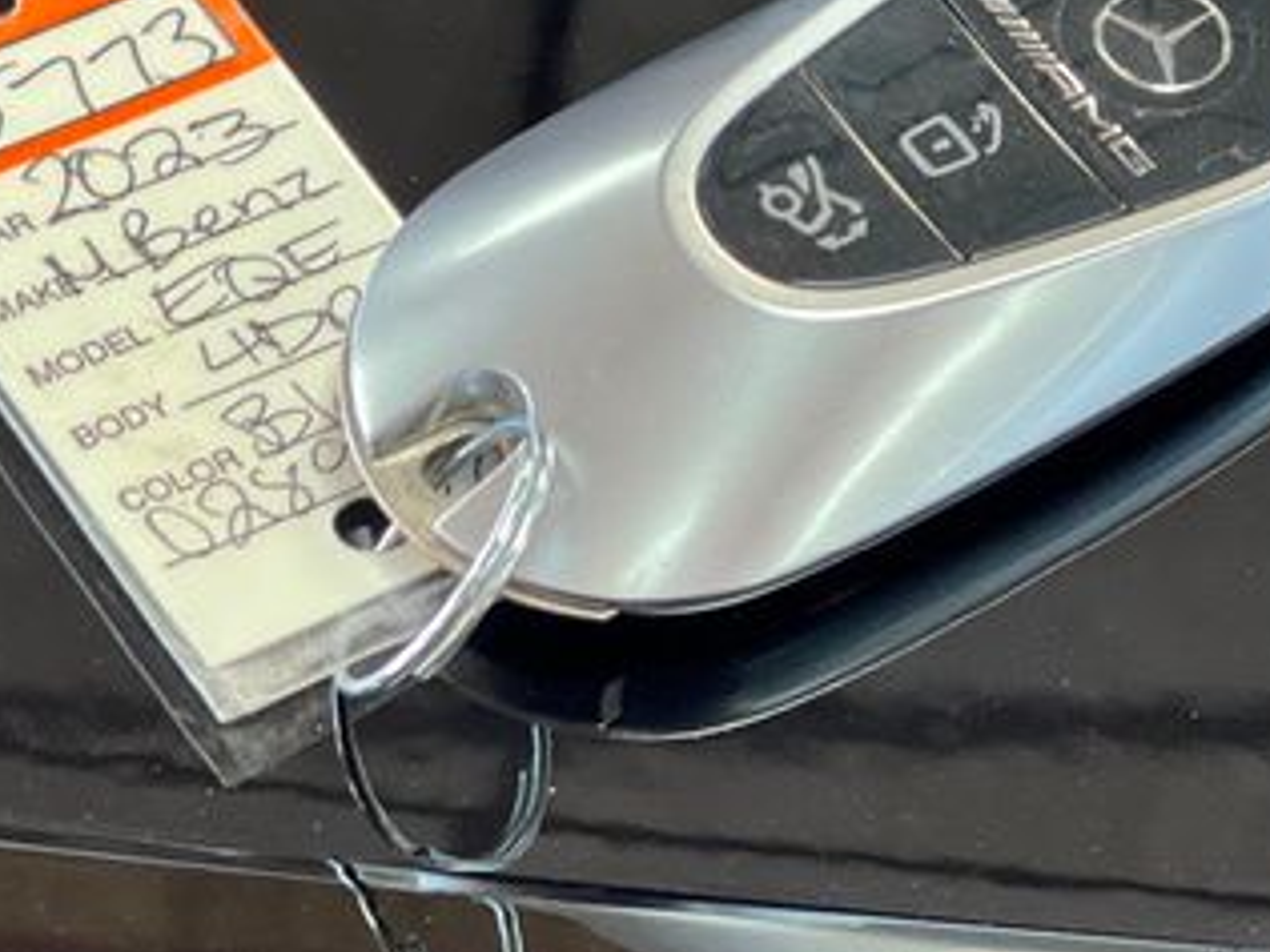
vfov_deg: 9.5
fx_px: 5723
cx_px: 623
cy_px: 209
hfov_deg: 12.7
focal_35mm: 156
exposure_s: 1/38
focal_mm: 9
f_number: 2.8
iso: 320
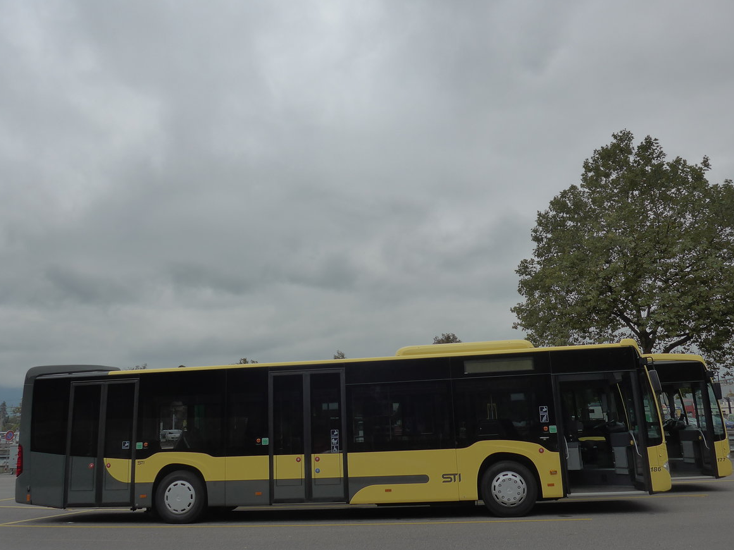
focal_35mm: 30
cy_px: 282
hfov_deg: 60.0
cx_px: 360
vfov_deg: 46.8
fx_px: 636
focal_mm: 6
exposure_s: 1/640
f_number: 3.5
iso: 160
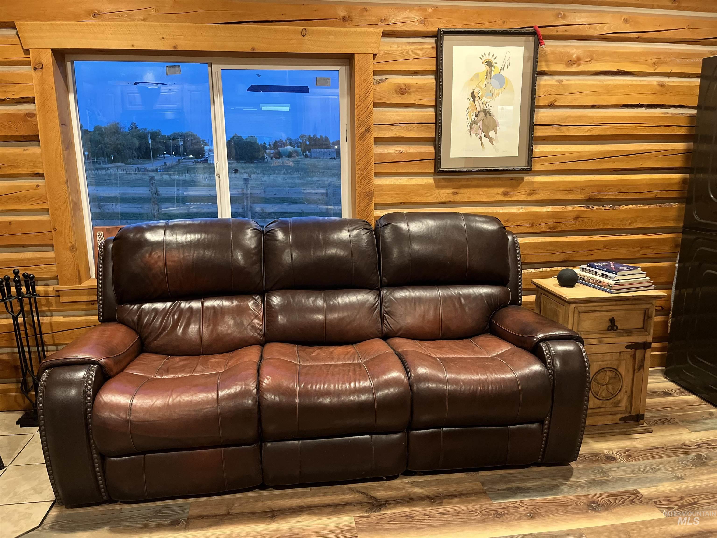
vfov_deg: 53.1
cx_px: 358
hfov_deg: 67.3
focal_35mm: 26
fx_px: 539
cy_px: 269
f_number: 1.6
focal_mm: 5.1
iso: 500
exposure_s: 1/40
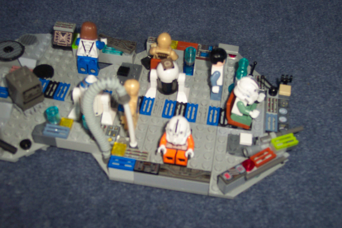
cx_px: 171
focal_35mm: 51
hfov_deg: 38.9
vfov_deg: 26.5
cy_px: 114
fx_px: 484
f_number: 3.4
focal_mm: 10.7
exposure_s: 1/45
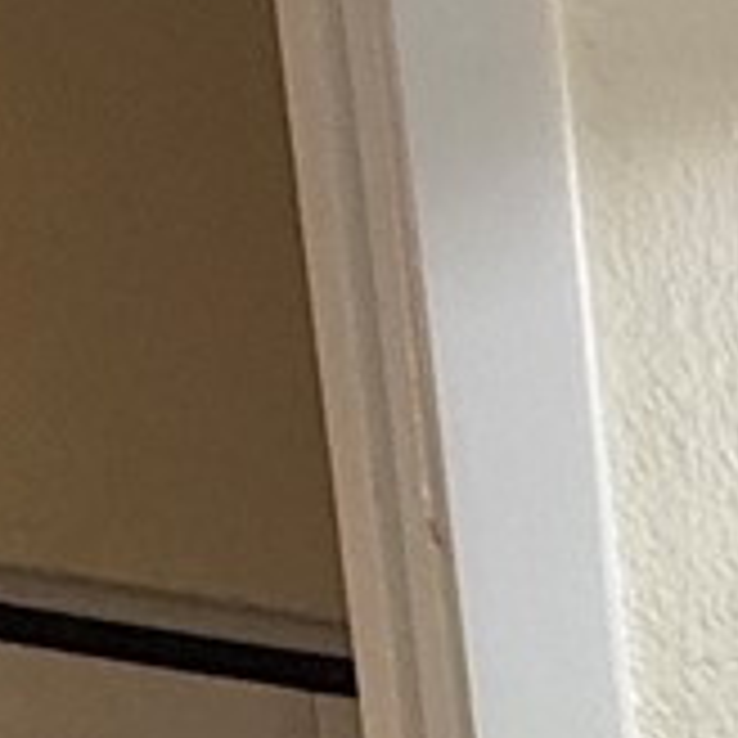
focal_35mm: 121
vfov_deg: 10.0
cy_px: 2318
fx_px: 2919
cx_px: 1688
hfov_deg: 12.0
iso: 250
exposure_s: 1/120
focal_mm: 2.22
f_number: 2.2
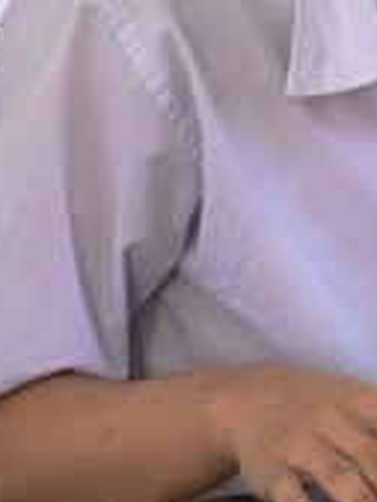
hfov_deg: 1.7
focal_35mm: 860
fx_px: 12473
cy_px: 24
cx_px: 761
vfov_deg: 2.3
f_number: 5.6
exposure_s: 1/200
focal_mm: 140
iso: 6400
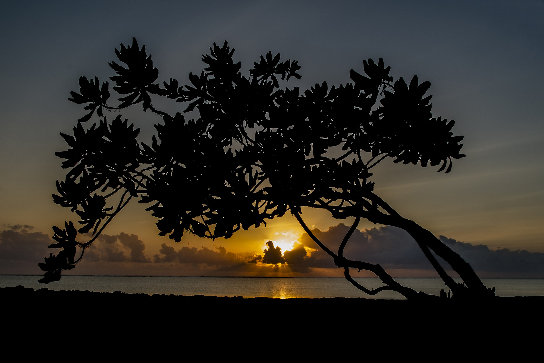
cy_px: 182
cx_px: 272
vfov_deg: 47.9
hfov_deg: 67.4
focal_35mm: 27
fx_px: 408
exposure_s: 1/25
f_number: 18
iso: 200
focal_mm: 18
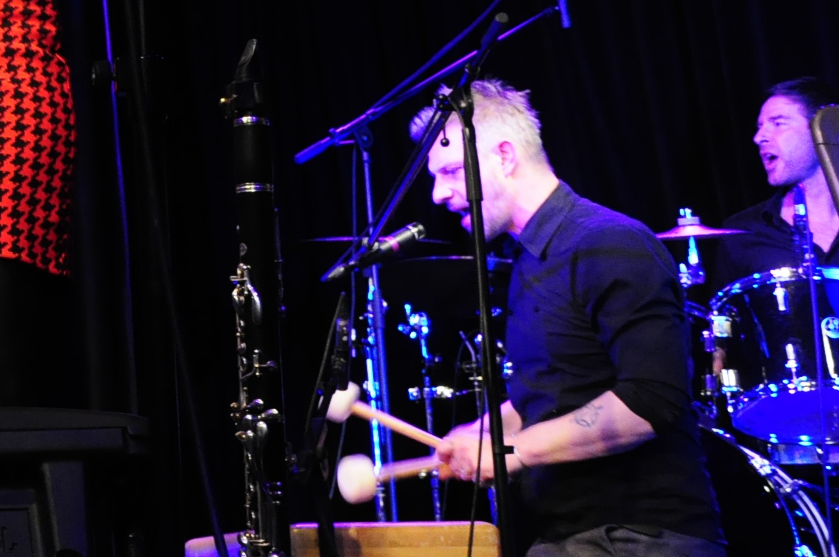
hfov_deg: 18.2
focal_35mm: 101
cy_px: -51
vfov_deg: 13.3
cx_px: -375
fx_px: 2351
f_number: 8
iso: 1600
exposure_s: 1/60
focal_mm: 22
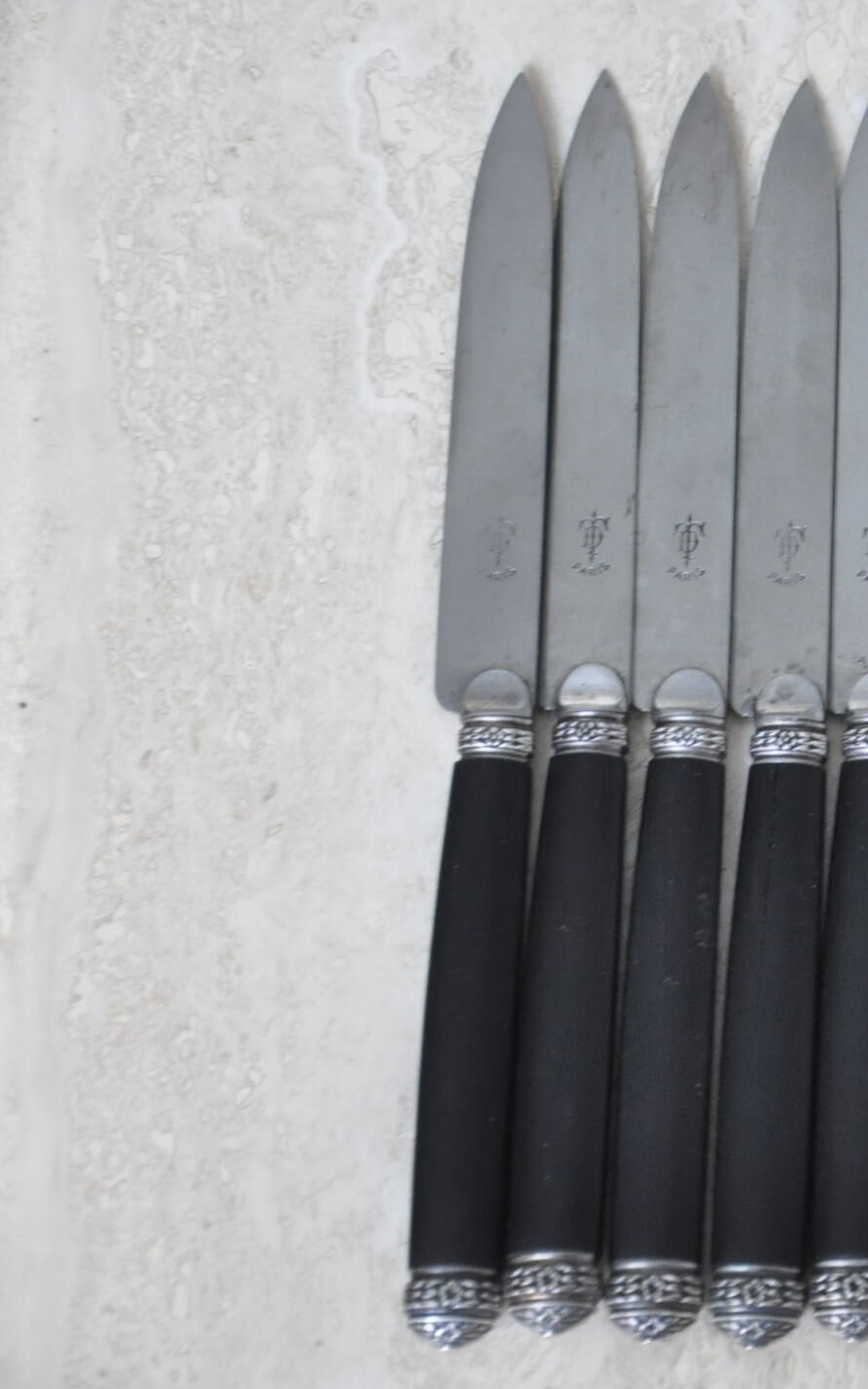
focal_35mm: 173
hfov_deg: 7.5
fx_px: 6540
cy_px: 694
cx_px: 1023
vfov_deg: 12.1
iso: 1600
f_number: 5.3
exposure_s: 1/13
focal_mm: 75
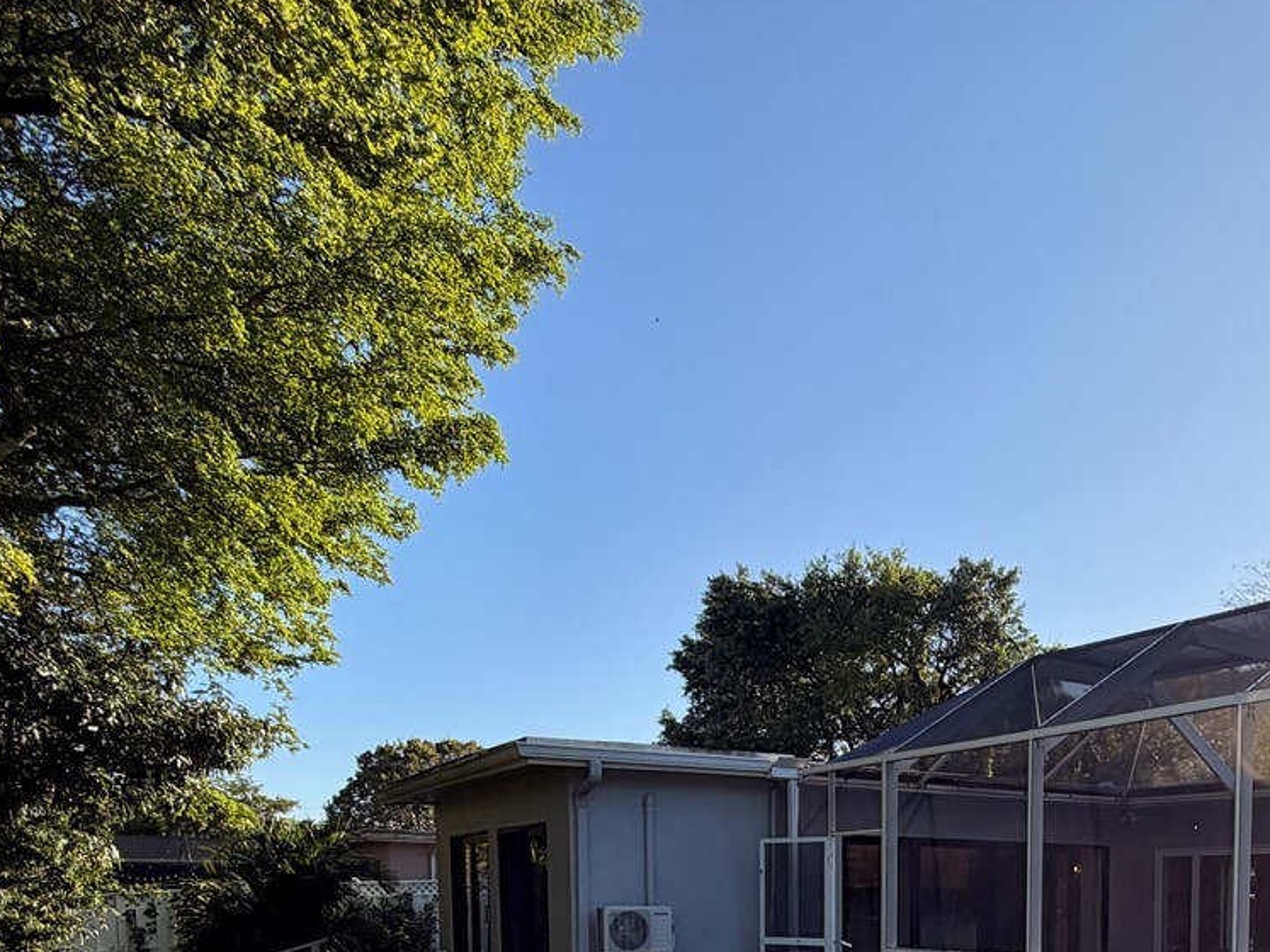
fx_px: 1100
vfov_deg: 40.5
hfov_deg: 56.8
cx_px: 961
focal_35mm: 30
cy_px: 969
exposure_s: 1/770
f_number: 2.2
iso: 32
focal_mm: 2.22
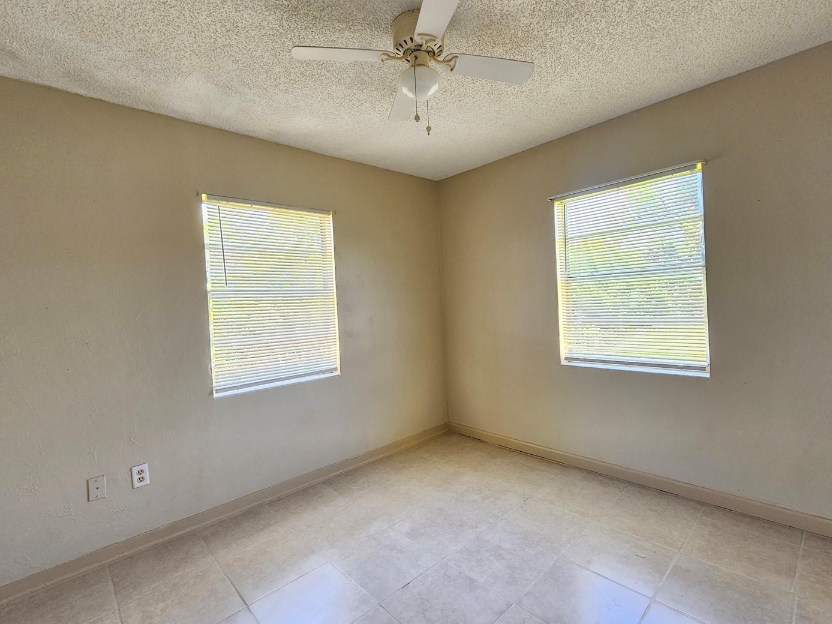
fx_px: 360
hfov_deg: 98.2
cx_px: 415
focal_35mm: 15
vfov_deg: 81.7
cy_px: 301
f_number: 2.2
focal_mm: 2.2
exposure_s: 1/60
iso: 125
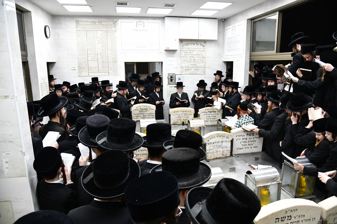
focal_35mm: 24
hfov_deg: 73.8
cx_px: 168
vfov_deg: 53.1
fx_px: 225
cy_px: 112
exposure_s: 1/100
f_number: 5.6
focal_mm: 24
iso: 2500
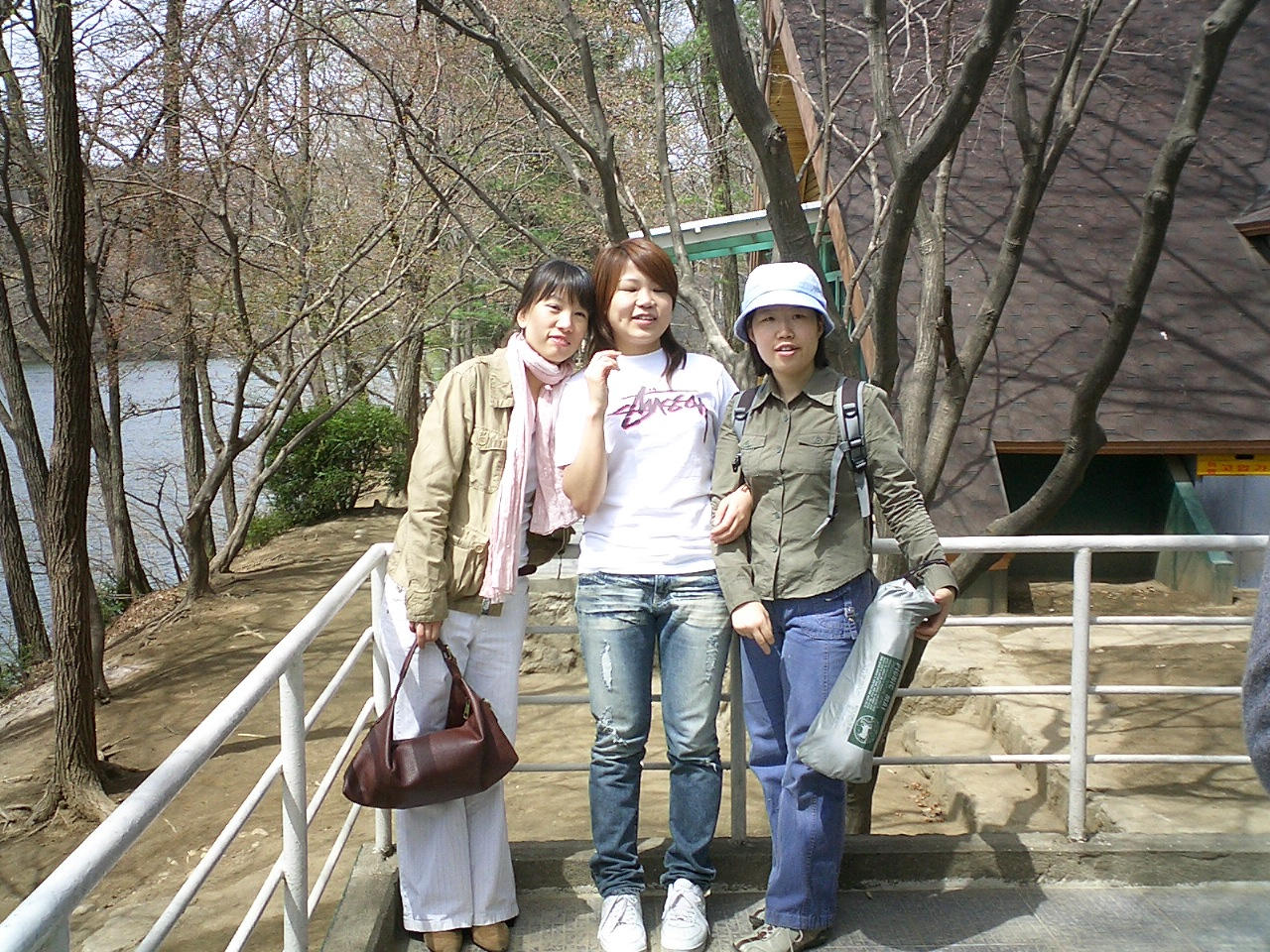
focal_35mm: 37
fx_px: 1357
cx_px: 635
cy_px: 476
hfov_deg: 50.1
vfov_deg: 38.7
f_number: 3.5
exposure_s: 1/400
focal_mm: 5.6
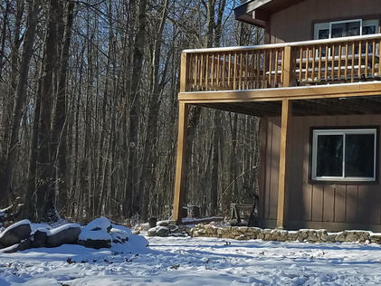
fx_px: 980
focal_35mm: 89
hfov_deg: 21.8
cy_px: 65
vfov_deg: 16.5
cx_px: 296
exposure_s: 1/2576
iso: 40
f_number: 1.7
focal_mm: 4.2
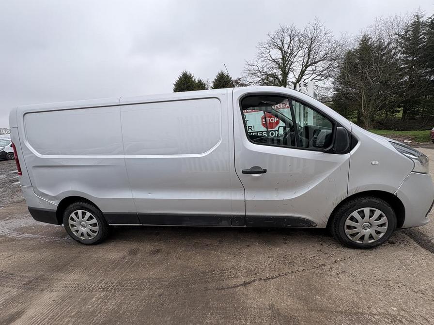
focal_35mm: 14
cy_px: 162
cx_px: 217
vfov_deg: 85.7
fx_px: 176
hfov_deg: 102.1
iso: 40
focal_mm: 2.22
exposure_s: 1/456
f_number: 2.2
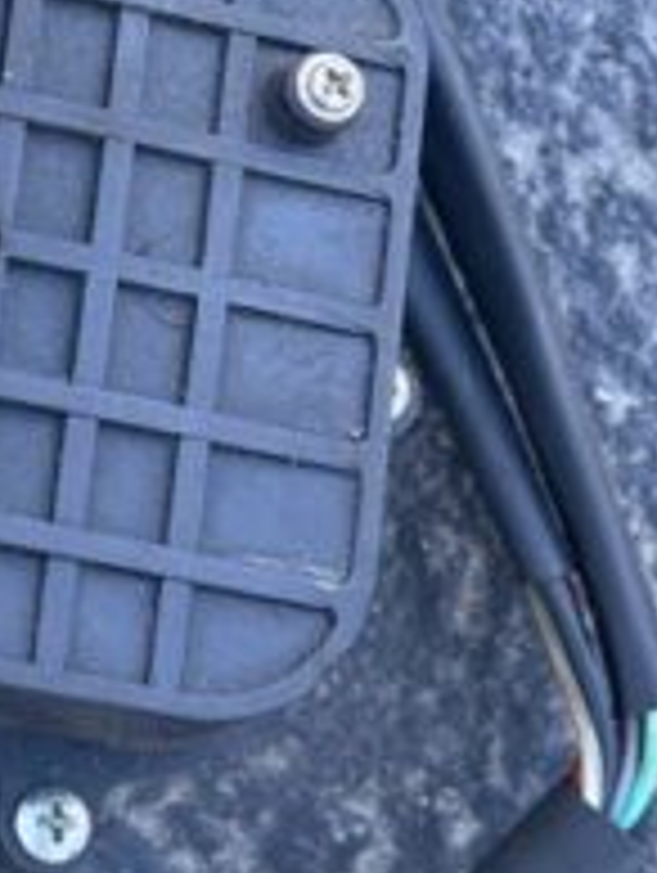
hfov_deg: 13.1
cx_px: -351
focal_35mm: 107
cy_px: 468
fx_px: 2702
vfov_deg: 18.4
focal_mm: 5.1
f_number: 1.6
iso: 50
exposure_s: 1/121
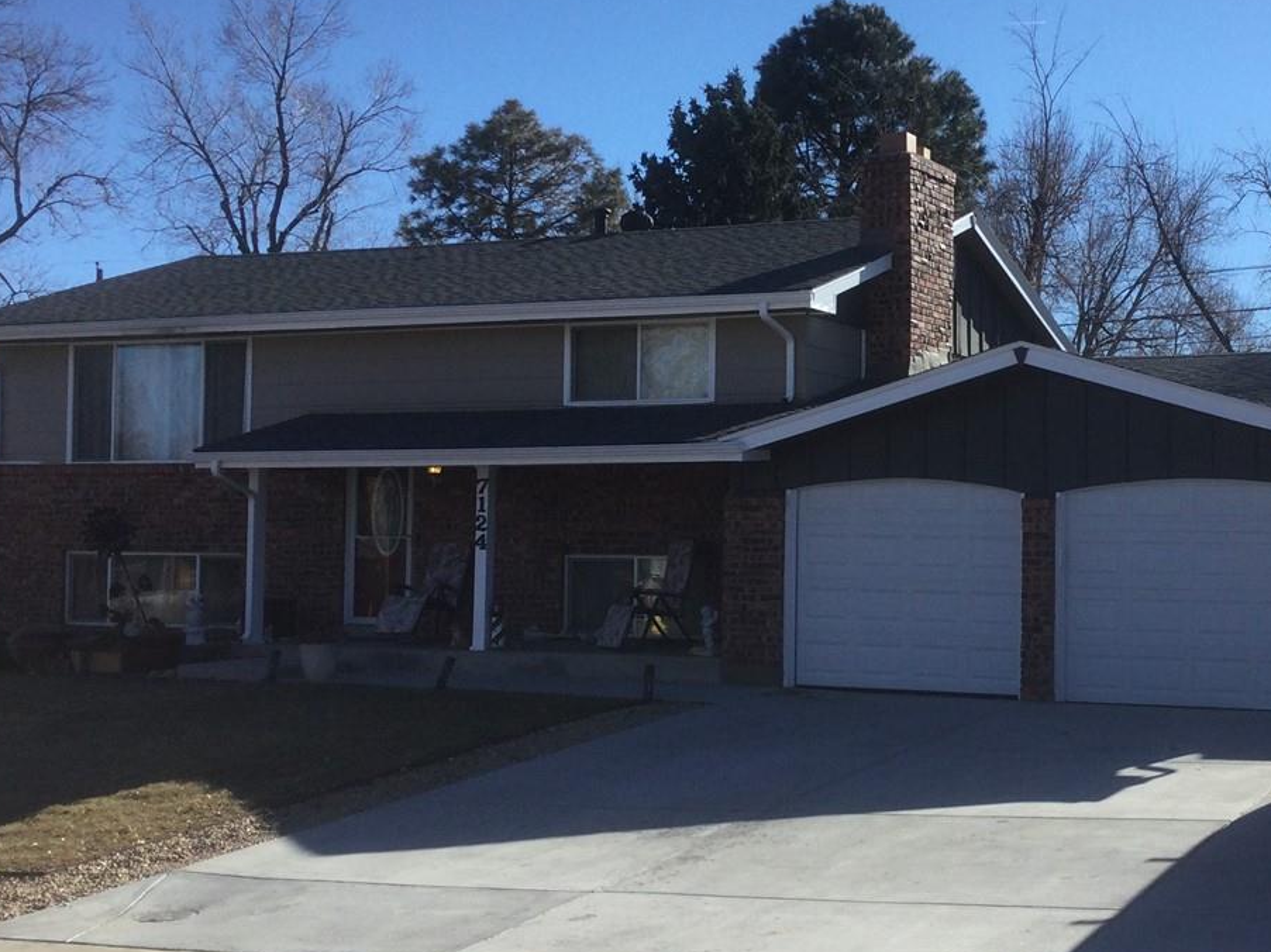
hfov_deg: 34.4
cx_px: 907
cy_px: 487
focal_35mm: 55
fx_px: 2019
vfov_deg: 26.5
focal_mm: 3.3
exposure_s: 1/1058
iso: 25
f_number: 2.4
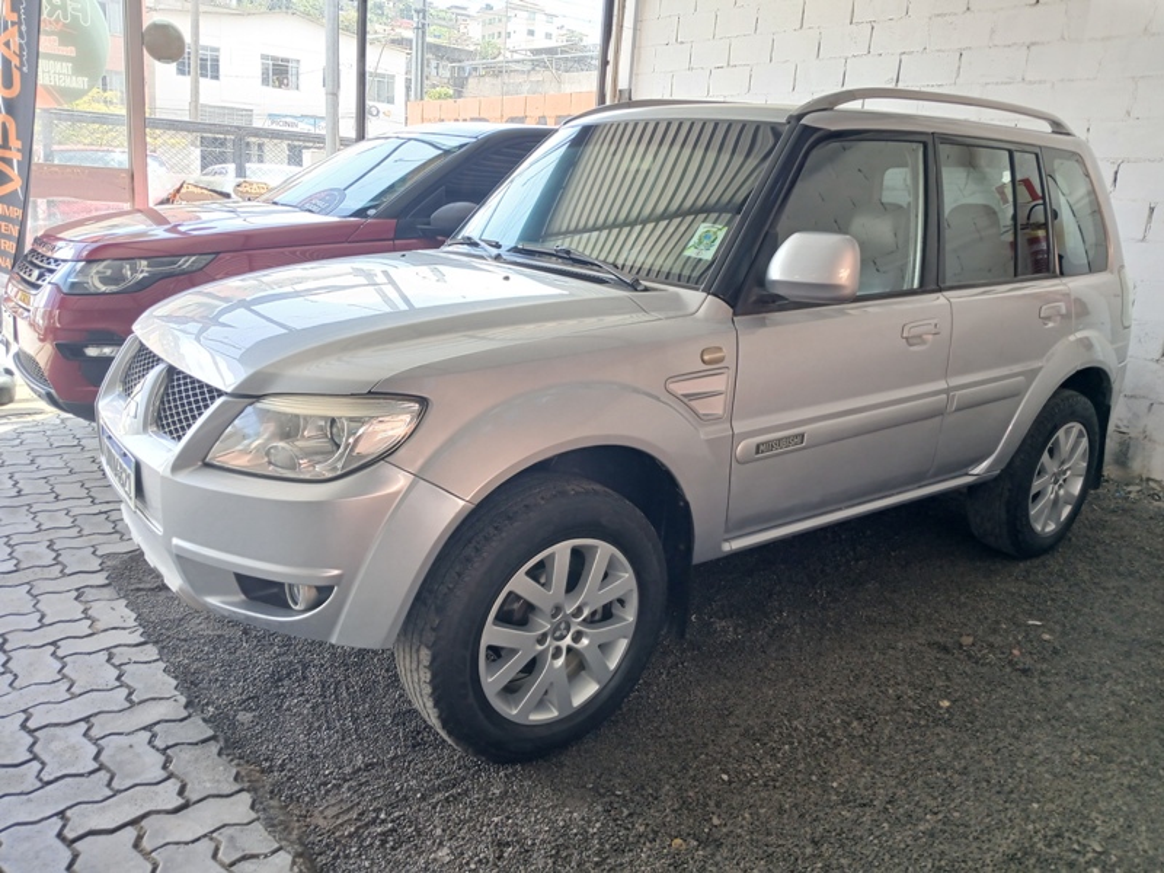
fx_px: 874
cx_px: 582
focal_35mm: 26
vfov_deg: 53.1
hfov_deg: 67.3
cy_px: 436
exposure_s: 1/50
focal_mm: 3.98
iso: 80
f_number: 1.8
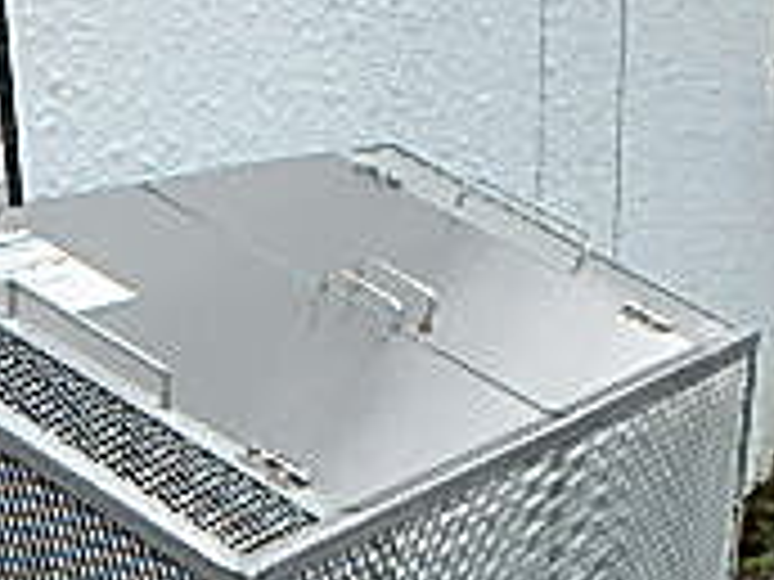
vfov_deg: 17.8
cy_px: 737
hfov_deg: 25.0
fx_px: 1744
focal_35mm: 78
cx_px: 432
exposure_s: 1/200
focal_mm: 3.7
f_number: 3.5
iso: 125
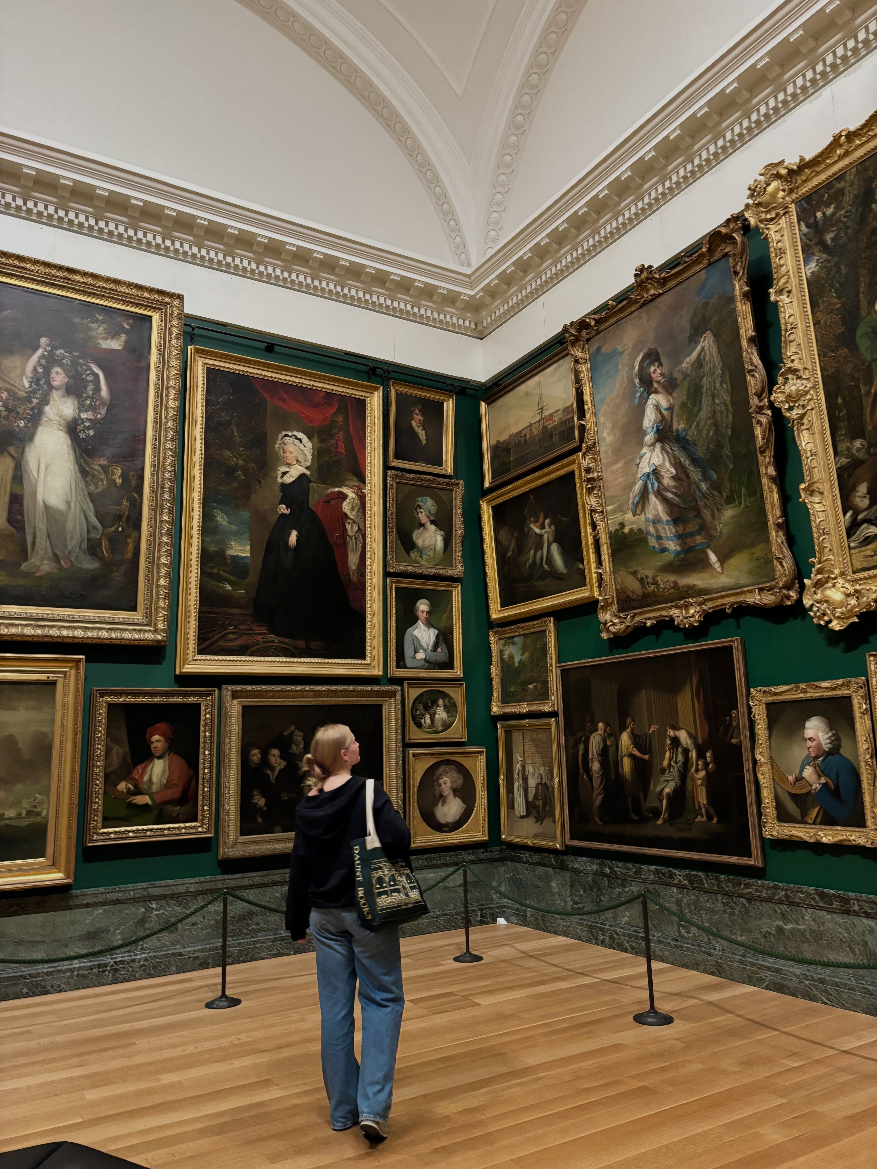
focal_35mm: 26
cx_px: 438
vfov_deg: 67.3
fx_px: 878
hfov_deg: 53.1
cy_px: 584
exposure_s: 1/25
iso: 500
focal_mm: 5.96
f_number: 1.6
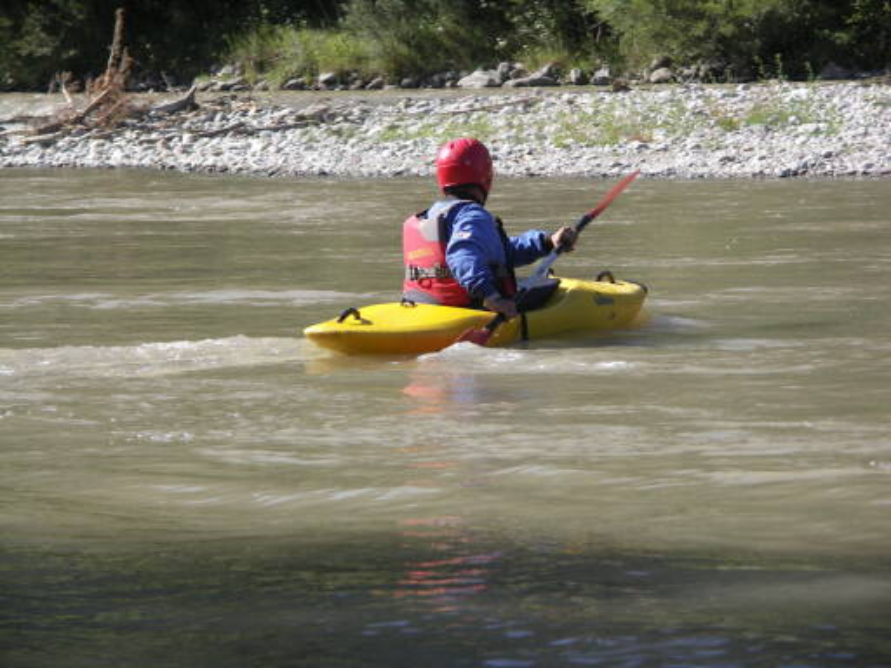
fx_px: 5148
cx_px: 446
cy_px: 334
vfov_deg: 7.4
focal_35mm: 200
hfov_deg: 9.9
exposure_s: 1/500
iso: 100
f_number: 3.5
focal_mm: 50.8
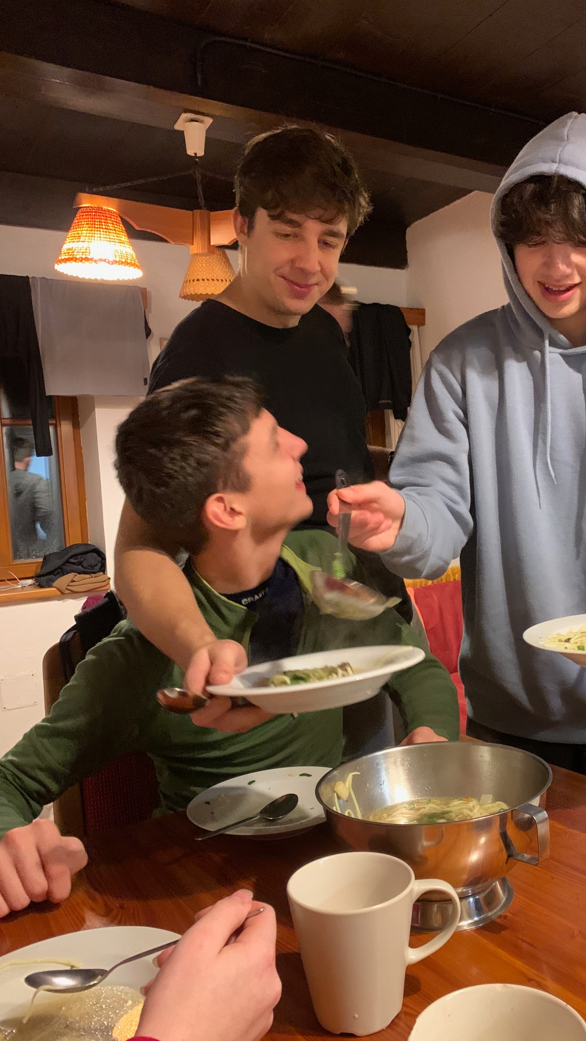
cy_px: 519
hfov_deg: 39.7
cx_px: 391
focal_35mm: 29
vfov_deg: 66.1
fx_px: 801
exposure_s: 1/30
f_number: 1.8
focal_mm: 4.25
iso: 800
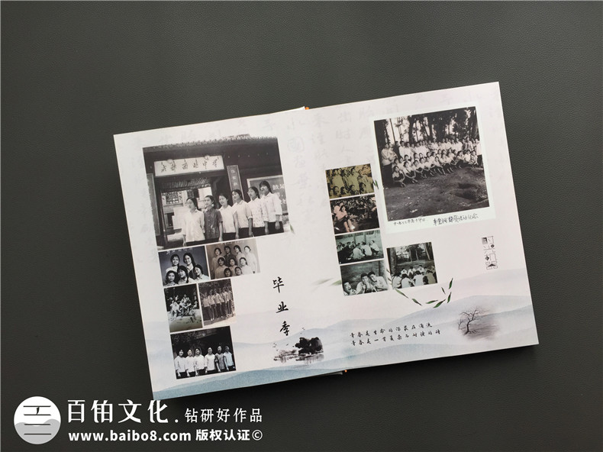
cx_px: 302
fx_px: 505
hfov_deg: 61.7
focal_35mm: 29
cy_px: 226
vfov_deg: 48.2
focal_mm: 4.15
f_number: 2.2
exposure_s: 1/149
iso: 32
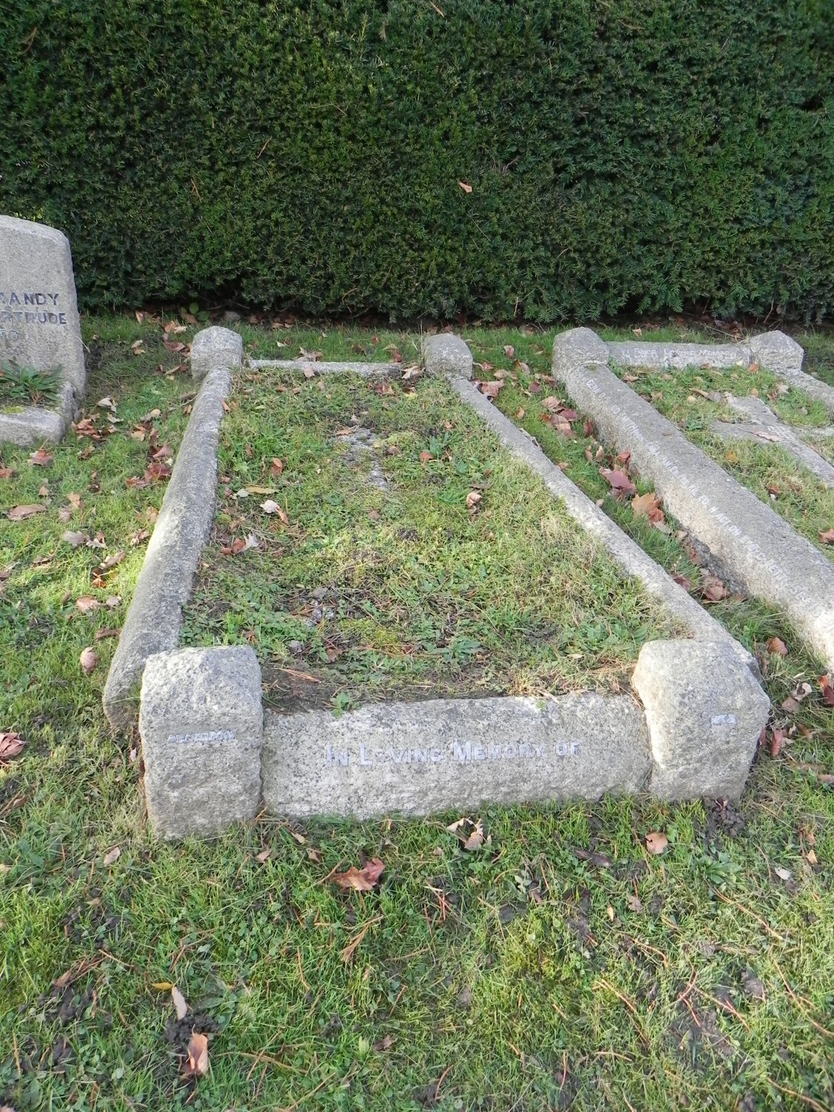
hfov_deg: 53.1
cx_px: 417
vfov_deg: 67.3
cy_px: 556
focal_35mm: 26
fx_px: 835
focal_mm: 4.6
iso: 160
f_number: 3.5
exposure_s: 1/105
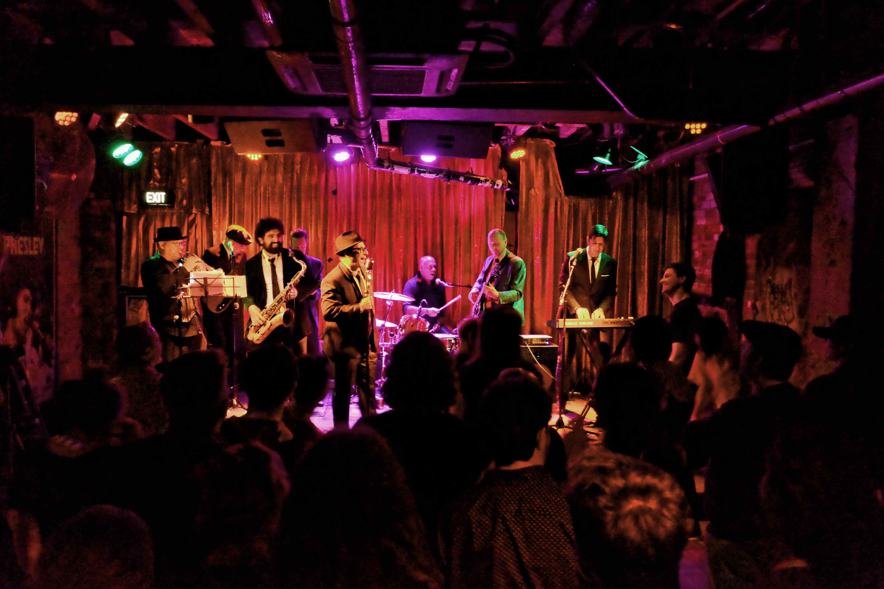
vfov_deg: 42.3
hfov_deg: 60.3
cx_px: 428
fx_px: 761
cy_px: 302
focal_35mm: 31
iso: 5000
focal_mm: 20
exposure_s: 1/20
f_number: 5.6
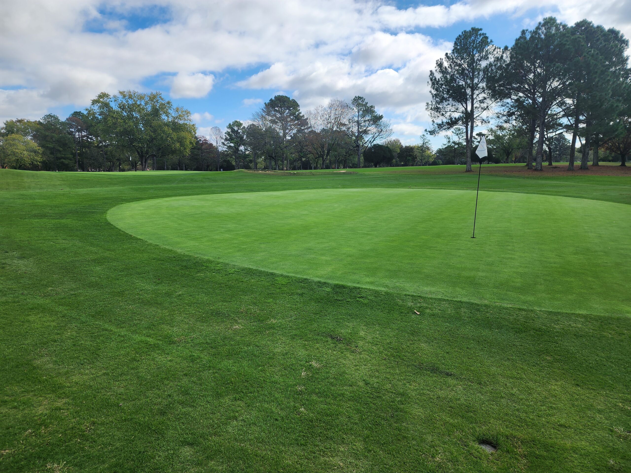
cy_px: 236
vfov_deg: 58.9
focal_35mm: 23
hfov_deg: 73.9
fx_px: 419
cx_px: 316
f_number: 1.8
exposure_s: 1/957
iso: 12
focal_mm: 6.4
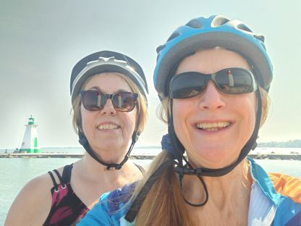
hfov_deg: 61.7
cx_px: 150
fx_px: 252
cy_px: 113
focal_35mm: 29
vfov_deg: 48.2
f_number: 1.9
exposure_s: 1/442
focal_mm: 3.86
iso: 50
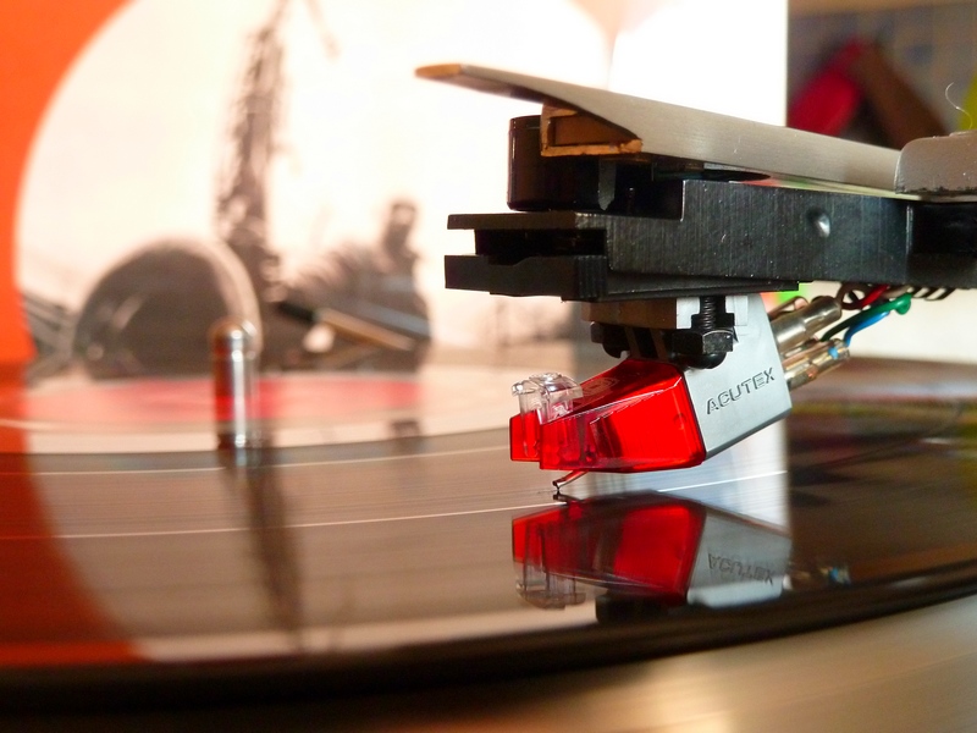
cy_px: 366
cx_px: 488
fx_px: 1242
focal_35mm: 44
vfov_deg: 32.9
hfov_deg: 42.9
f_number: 3.7
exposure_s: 1/25
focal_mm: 7.3
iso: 400
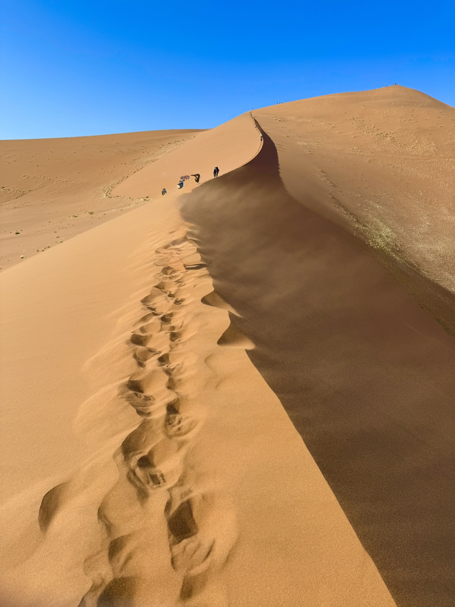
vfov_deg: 71.6
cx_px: 228
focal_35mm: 24
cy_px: 304
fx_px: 421
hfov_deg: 56.8
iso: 80
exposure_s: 1/3759
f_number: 1.78
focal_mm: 6.76
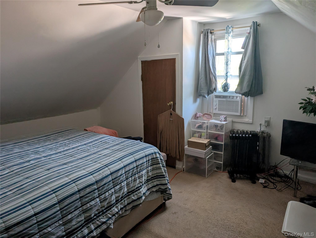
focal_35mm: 24
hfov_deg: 71.5
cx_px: 158
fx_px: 219
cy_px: 119
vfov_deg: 56.9
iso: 232
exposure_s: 1/93
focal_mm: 6.9
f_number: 1.68
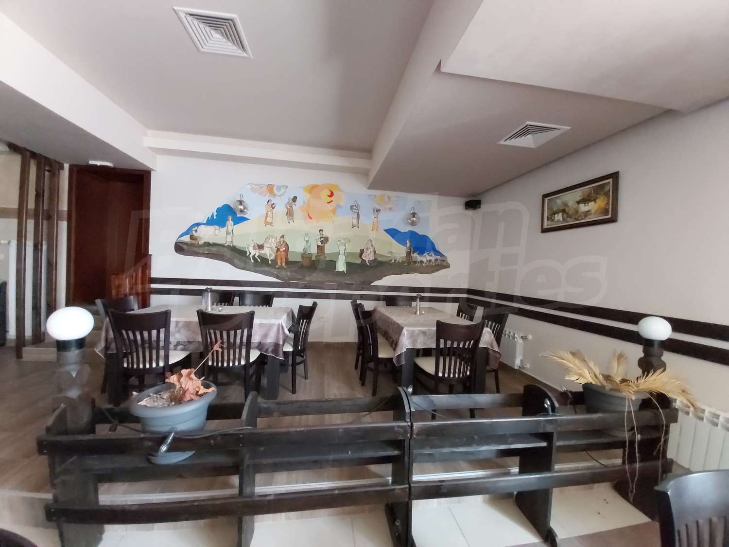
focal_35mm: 12
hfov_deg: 110.5
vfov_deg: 94.5
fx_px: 253
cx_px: 364
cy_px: 274
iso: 800
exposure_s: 1/17
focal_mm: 1.42
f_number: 2.2
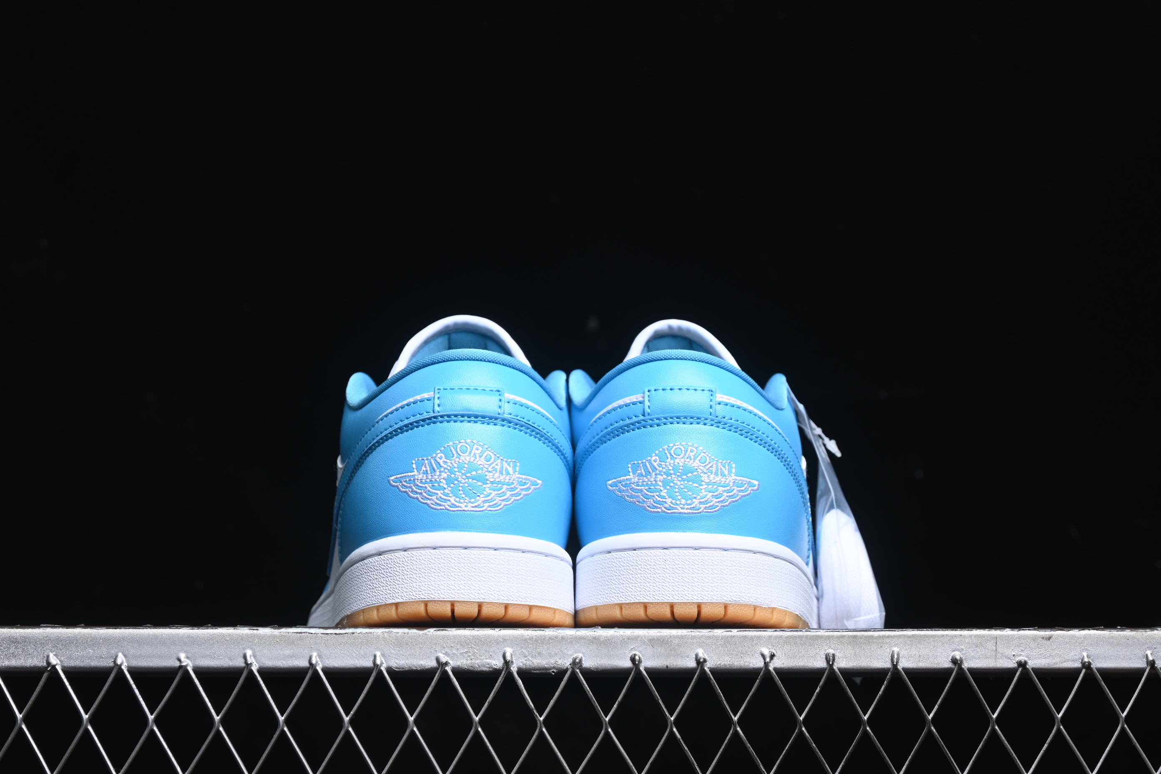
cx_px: 580
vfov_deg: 18.2
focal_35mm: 75
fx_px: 2419
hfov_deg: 27.0
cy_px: 387
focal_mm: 50
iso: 160
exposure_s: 1/60
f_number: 6.3
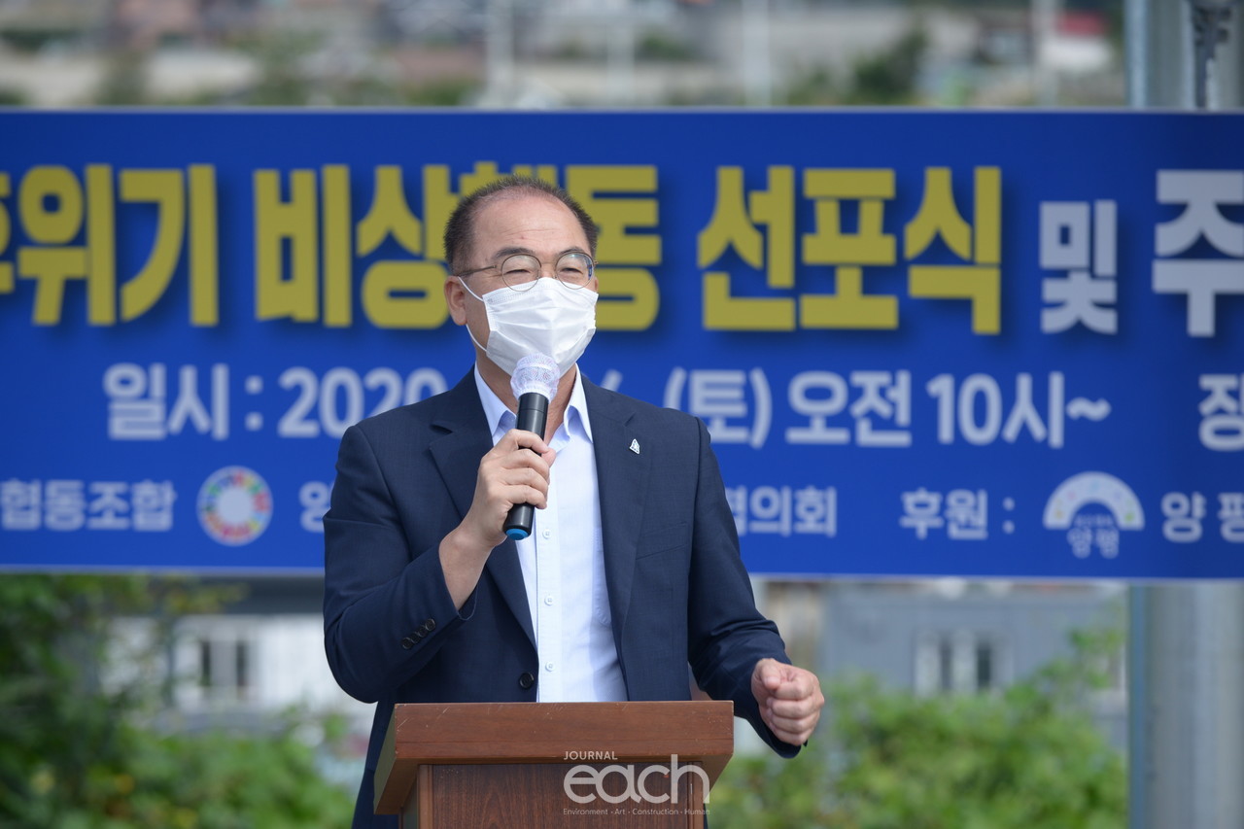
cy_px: 414
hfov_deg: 10.3
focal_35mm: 200
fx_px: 6910
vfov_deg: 6.9
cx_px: 622
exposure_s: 1/500
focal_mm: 200
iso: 200
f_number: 5.6
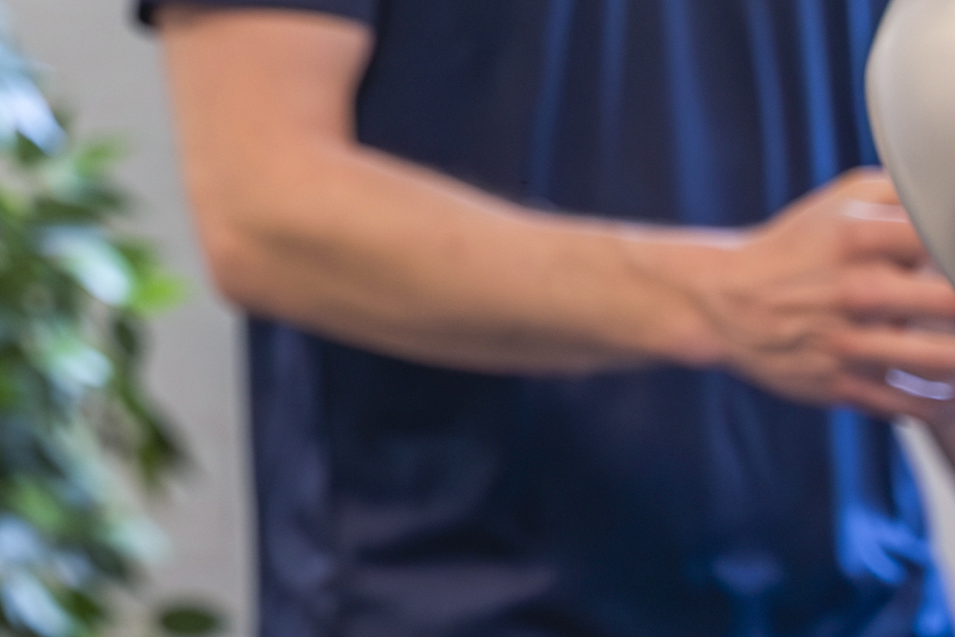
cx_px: -193
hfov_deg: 9.2
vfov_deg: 6.2
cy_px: -56
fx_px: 5835
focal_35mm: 220
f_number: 2.8
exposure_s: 1/250
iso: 640
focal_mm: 57.5
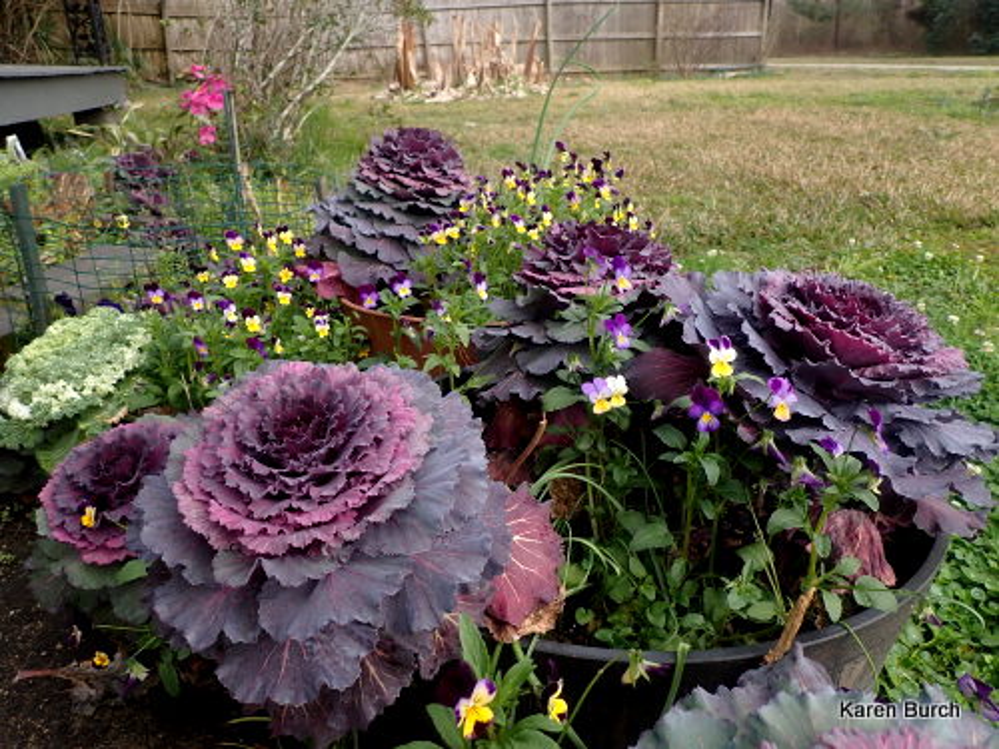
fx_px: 721
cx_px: 500
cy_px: 374
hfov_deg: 69.4
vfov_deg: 54.9
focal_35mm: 25
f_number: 2.8
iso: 125
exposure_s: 1/640
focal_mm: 4.5
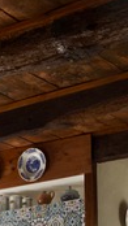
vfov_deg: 16.1
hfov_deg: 10.1
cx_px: -60
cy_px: 383
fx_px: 699
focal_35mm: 116
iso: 32
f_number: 2.2
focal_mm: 4.15
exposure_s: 1/50
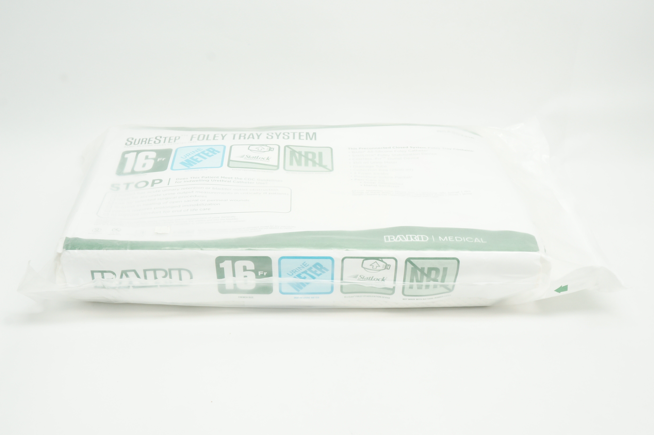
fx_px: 762
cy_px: 218
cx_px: 327
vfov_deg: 31.8
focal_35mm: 42
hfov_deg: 46.4
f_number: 11
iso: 400
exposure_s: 1/15
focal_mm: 28
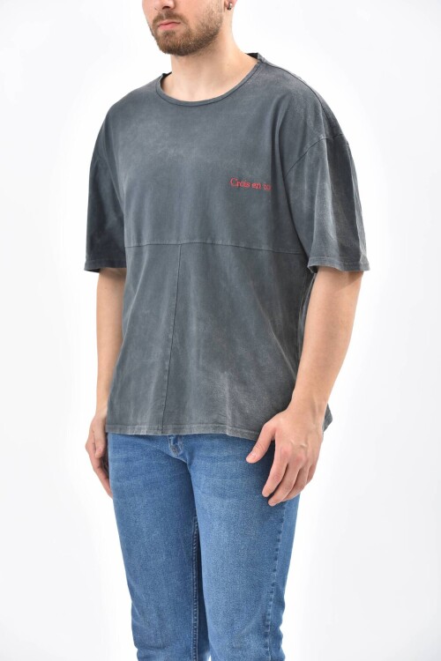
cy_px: 330
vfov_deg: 18.3
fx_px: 2058
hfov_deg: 12.2
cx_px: 220
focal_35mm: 112
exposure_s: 1/160
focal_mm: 112
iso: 100
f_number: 7.1
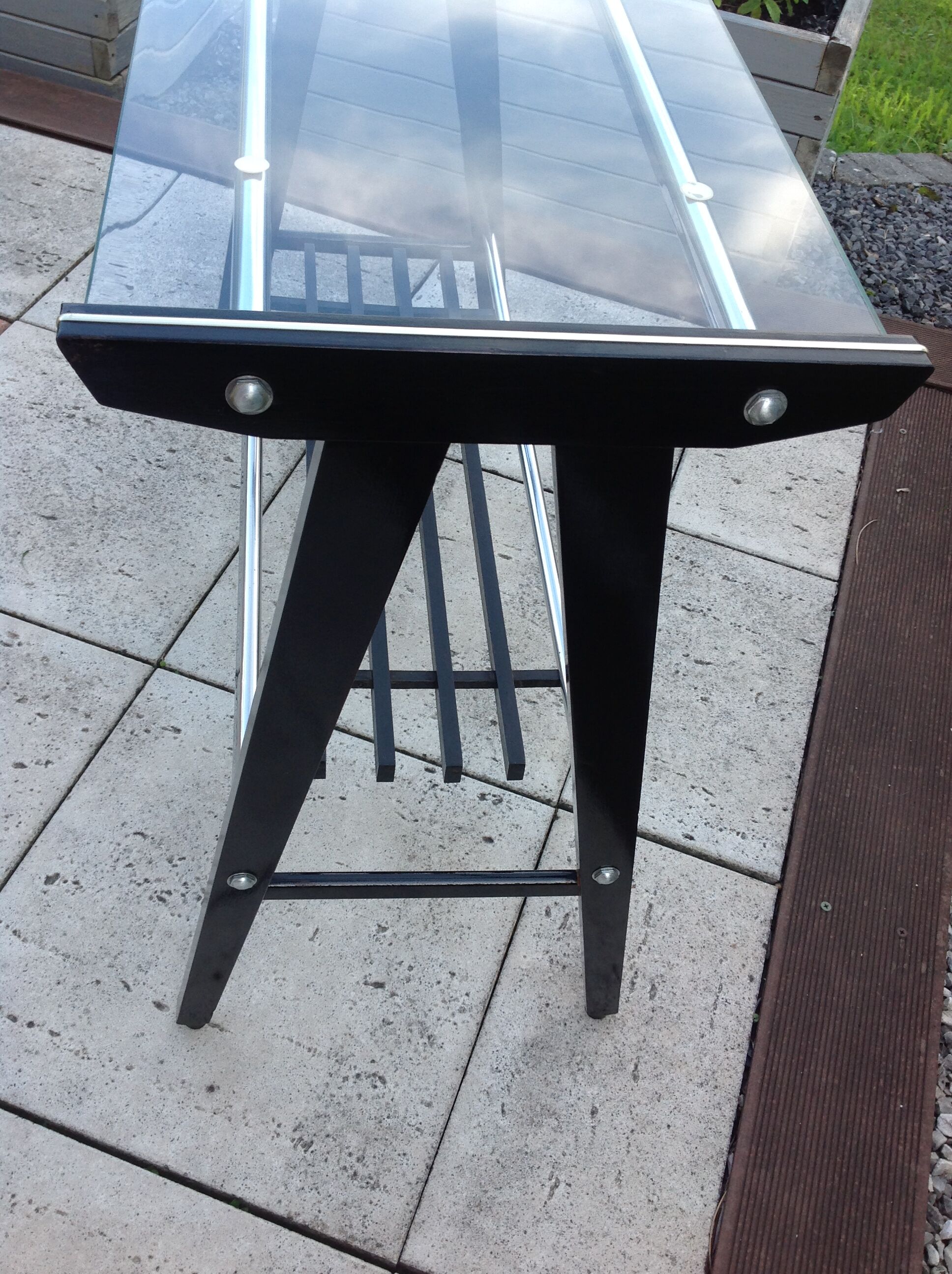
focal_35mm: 35
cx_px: 476
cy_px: 637
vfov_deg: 52.7
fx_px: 1287
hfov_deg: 40.6
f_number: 2.4
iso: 50
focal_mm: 4.28
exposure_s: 1/162
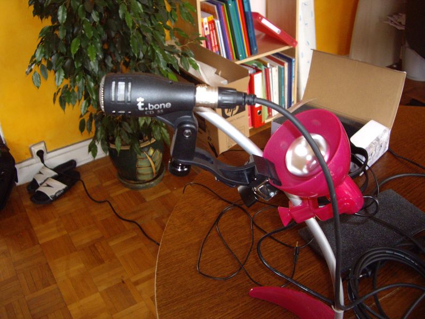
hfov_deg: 49.0
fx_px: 467
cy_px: 160
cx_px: 212
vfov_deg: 37.7
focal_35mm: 38
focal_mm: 7.9
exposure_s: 1/40
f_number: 2.8
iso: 400
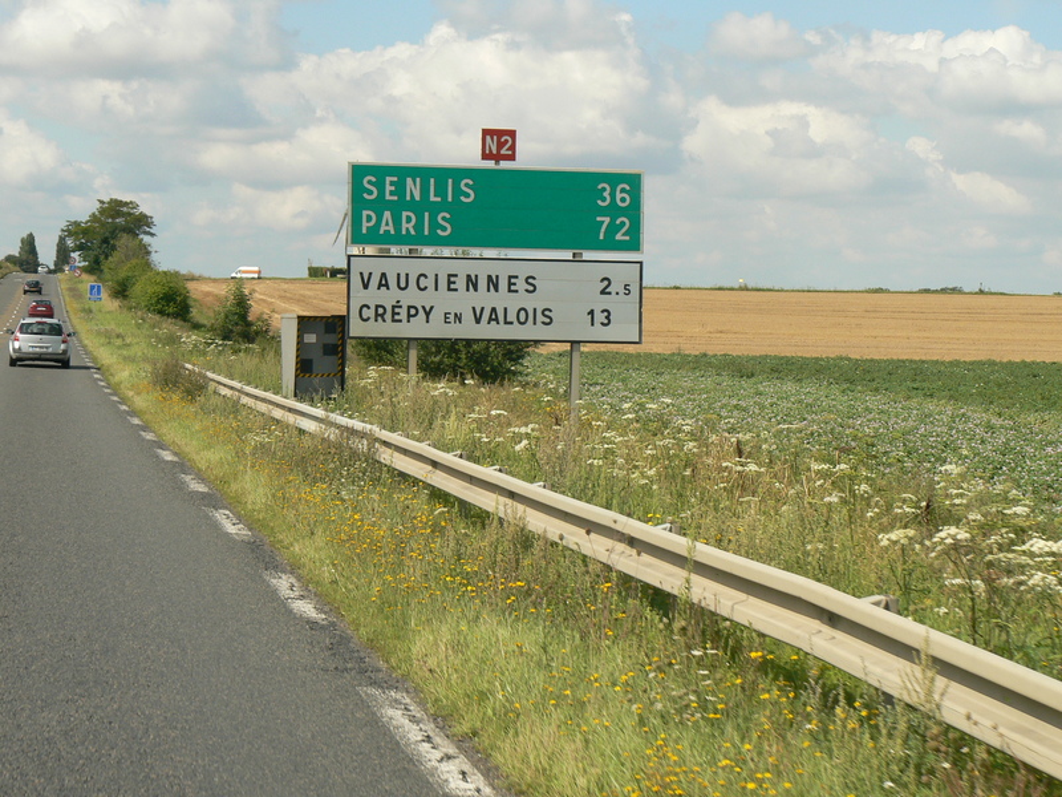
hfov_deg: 20.2
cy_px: 398
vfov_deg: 15.2
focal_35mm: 97
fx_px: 2976
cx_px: 531
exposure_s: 1/500
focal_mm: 16.2
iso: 80
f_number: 6.3
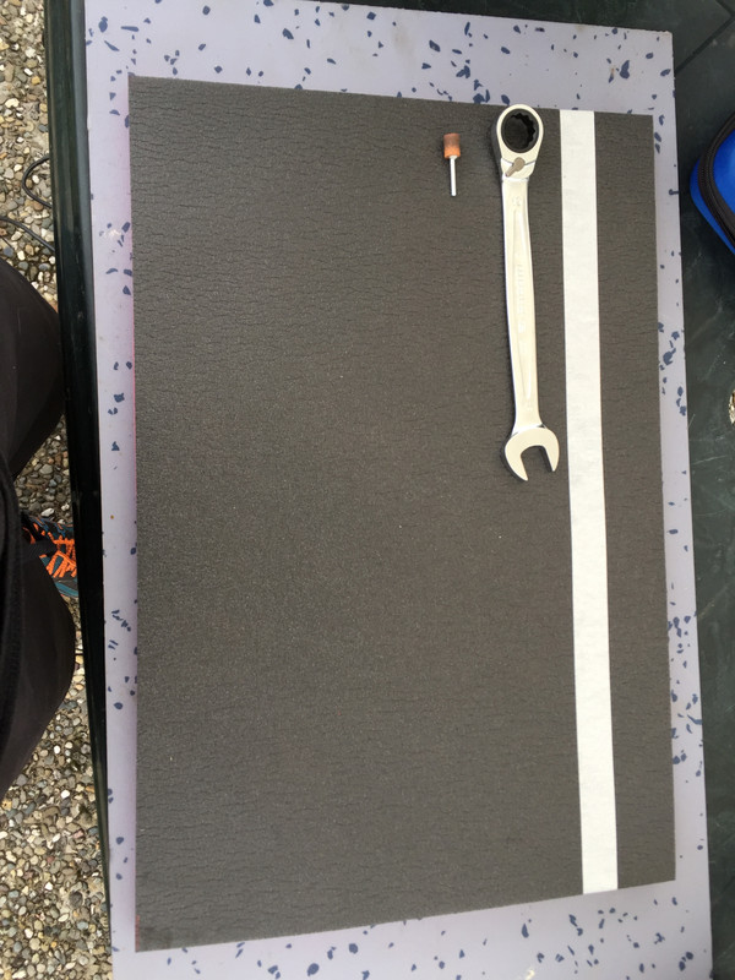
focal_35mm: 29
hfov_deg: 48.2
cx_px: 368
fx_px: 821
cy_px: 490
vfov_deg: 61.7
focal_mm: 4.15
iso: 40
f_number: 2.2
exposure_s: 1/50
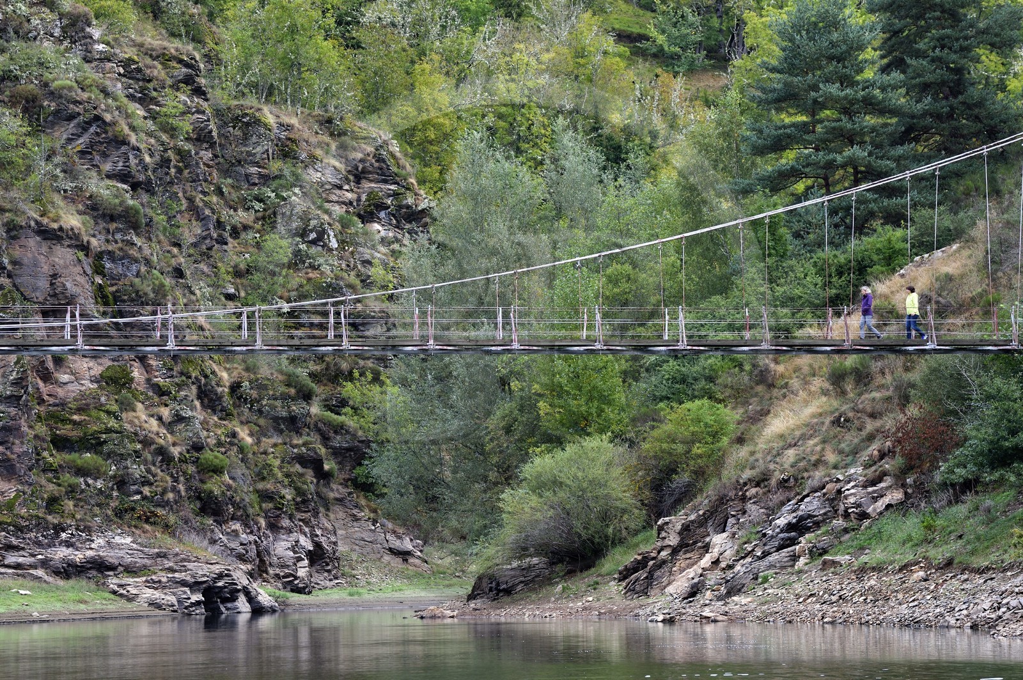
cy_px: 340
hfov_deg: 10.3
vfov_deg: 6.9
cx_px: 512
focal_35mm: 200
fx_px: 5679
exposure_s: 1/250
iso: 800
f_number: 8
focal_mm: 200
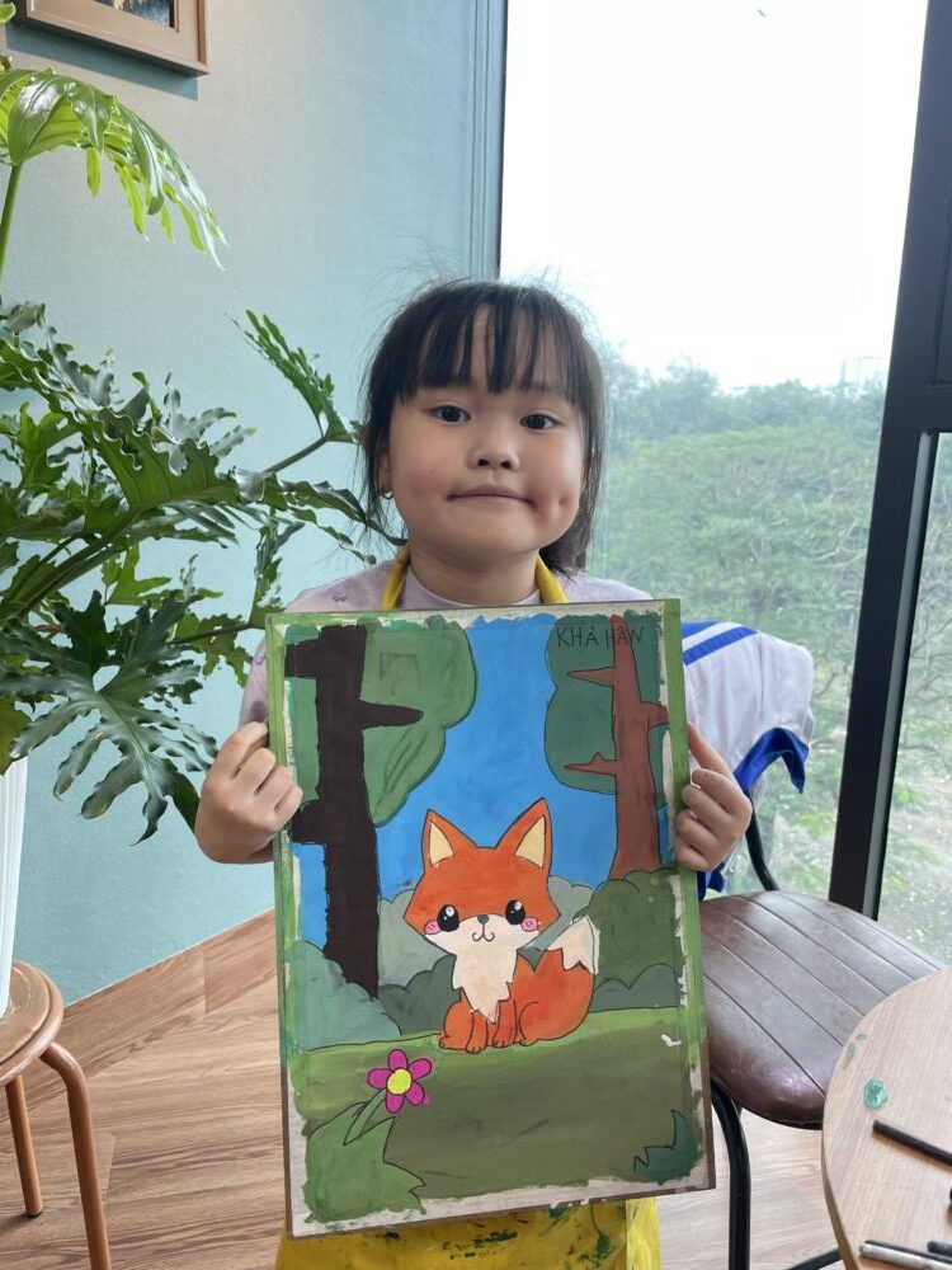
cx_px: 476
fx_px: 953
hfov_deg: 53.1
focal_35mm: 26
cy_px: 635
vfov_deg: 67.3
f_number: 1.6
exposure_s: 1/100
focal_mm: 4.2
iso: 50
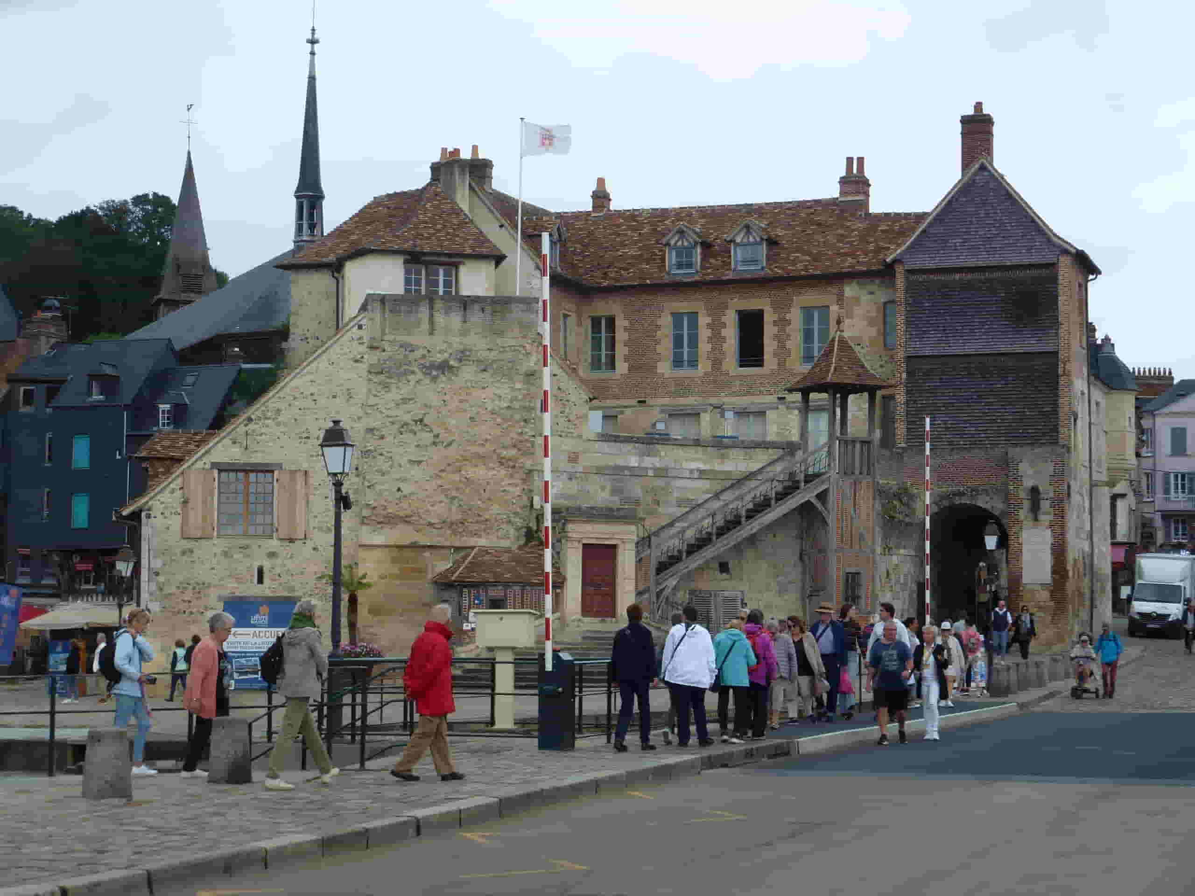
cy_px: 448
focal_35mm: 69
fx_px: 2382
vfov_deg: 21.3
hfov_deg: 28.2
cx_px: 598
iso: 100
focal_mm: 11.7
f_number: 4.6
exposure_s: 1/250
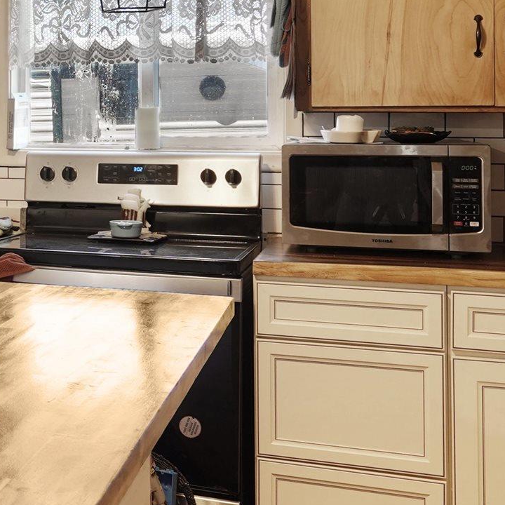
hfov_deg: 26.0
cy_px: 75
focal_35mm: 58
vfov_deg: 28.7
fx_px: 957
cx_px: -121
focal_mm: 16
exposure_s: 1/30
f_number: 7.1
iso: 320
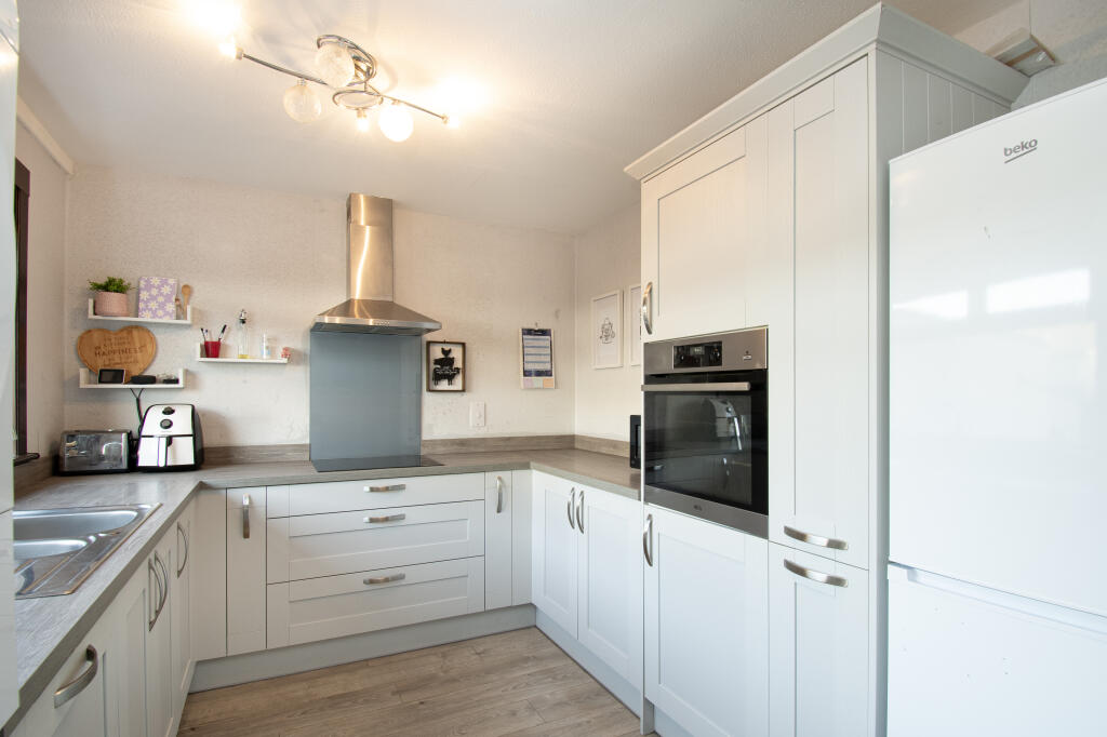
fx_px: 523
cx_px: 554
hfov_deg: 93.3
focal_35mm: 17
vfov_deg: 70.4
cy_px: 368
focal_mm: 11.5
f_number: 9
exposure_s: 1/6
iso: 320
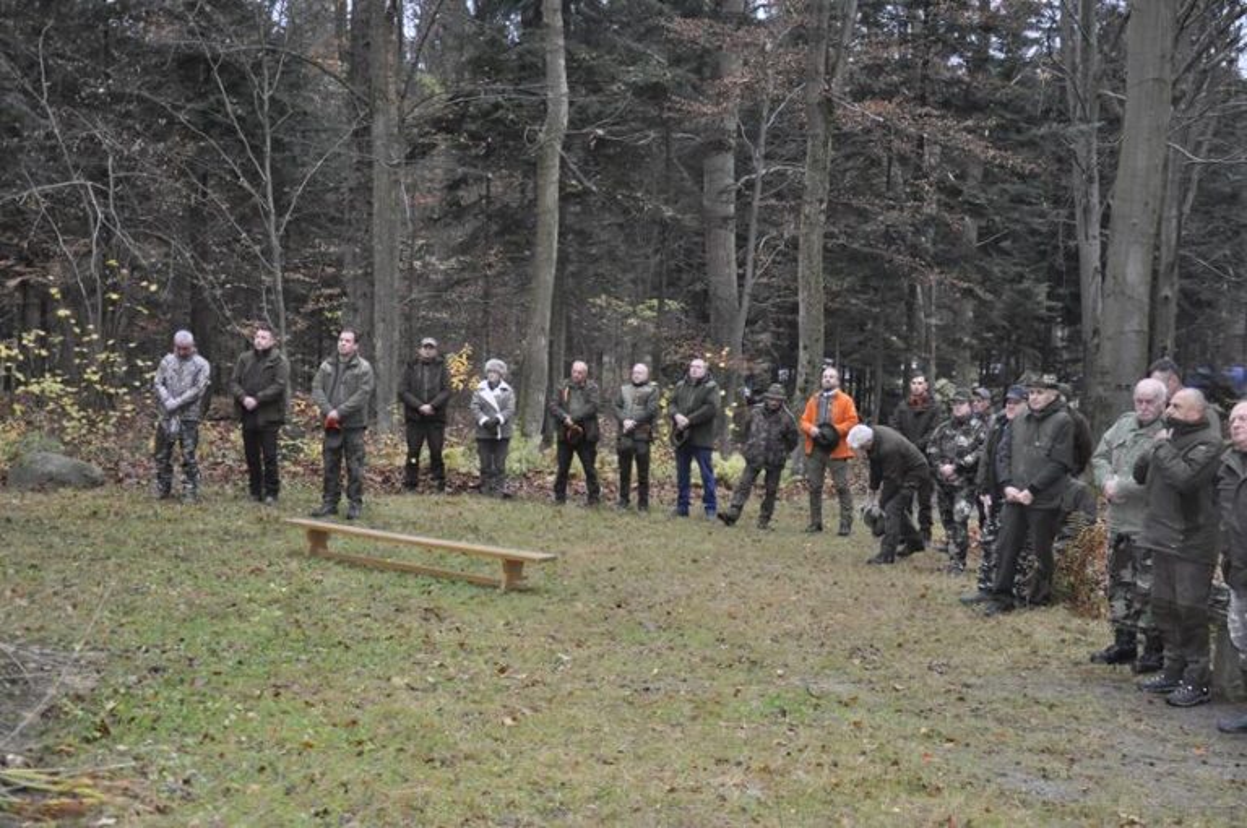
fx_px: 1661
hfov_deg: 41.2
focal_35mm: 48
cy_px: 414
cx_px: 624
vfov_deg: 28.0
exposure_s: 1/60
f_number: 4.2
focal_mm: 32
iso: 800
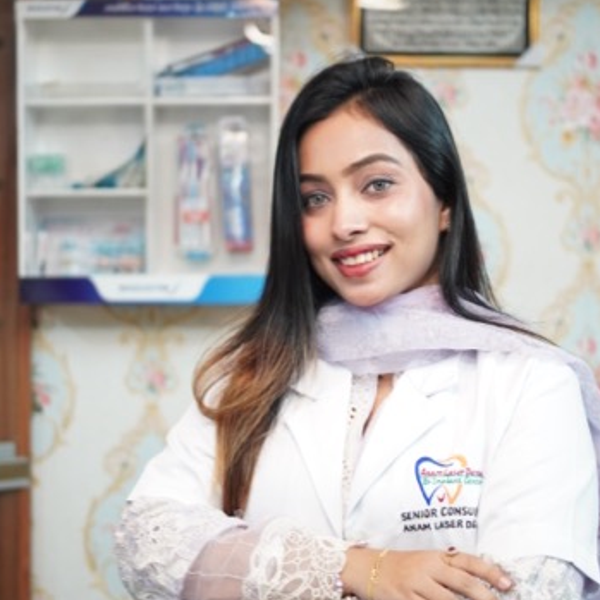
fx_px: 1604
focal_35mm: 82
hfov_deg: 21.2
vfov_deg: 21.2
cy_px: 306
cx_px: 338
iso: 1000
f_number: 1.7
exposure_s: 1/100
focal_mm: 35
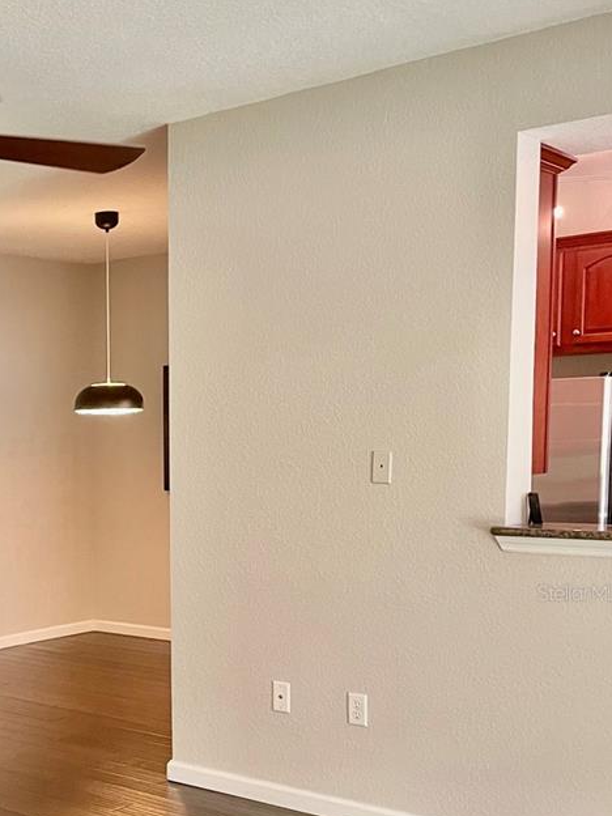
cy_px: 592
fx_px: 1179
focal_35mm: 50
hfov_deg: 27.8
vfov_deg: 37.4
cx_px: 42
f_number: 1.6
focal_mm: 4.2
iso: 200
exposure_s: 1/60
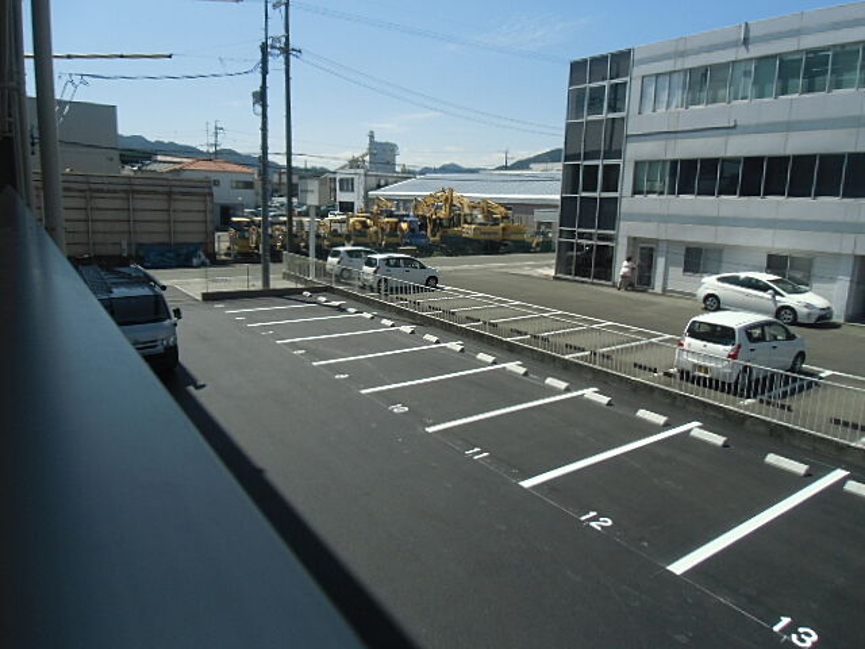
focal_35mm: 24
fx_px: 600
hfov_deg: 71.6
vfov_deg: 56.8
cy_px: 324
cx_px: 432
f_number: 3
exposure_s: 1/1000
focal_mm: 4.24
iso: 64
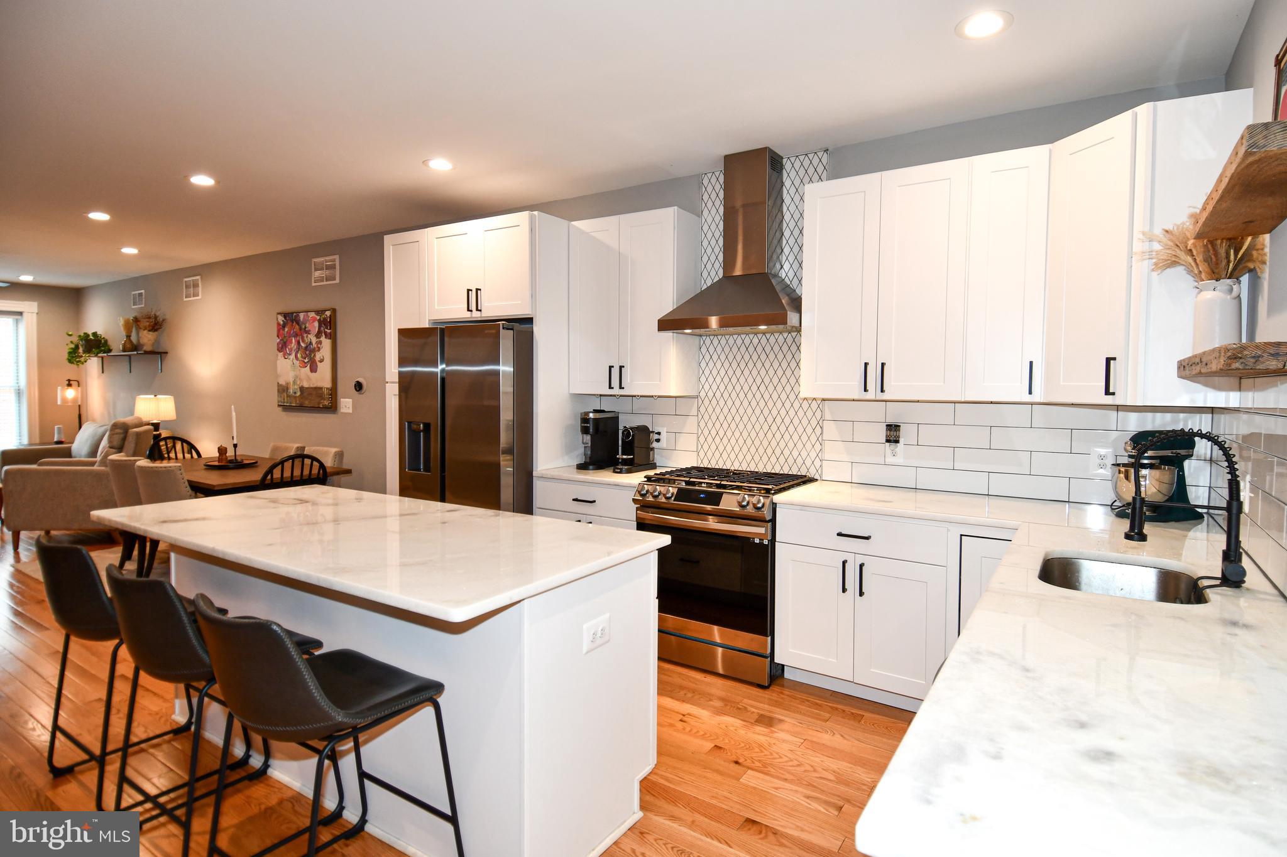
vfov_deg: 67.4
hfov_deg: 90.0
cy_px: 428
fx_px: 643
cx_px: 644
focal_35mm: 18
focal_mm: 12
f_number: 4
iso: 450
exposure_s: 1/60
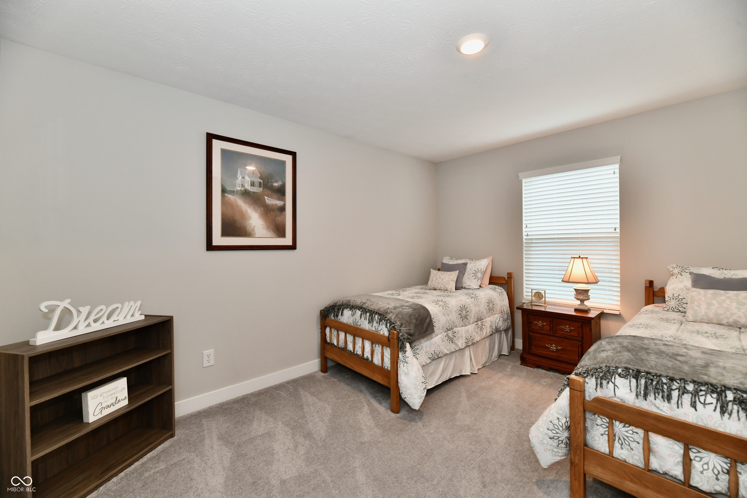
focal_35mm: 14
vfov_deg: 81.2
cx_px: 374
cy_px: 249
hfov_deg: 104.3
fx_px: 290
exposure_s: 1/60
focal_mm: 14
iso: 640
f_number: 6.3
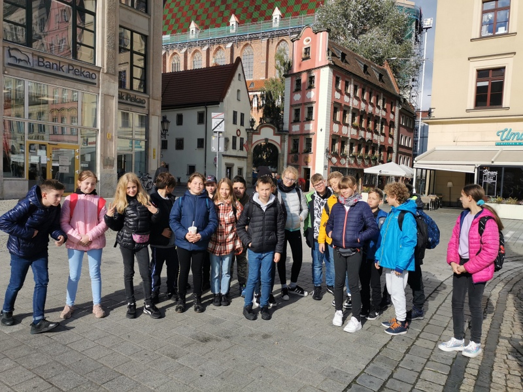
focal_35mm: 27
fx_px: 408
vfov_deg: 51.4
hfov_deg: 65.3
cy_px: 196
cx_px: 262
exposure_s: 1/3717
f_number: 1.8
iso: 50
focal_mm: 5.58
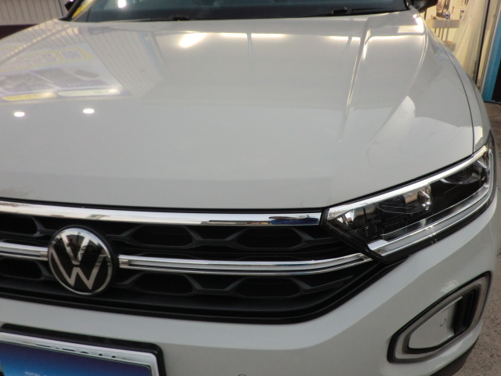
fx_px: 376
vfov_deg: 53.1
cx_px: 250
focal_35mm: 26
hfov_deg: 67.3
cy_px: 188
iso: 200
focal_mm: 4.7
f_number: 2.8
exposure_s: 1/60
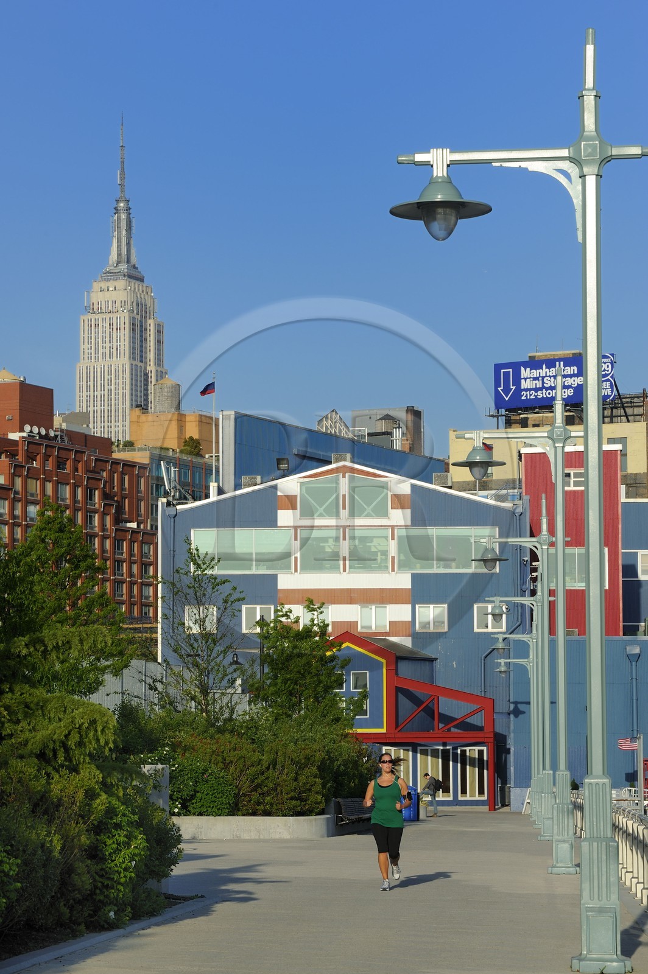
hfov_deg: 12.4
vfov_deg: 18.6
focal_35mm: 110
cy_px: 487
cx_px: 324
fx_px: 2975
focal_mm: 110
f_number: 10
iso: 200
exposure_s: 1/250
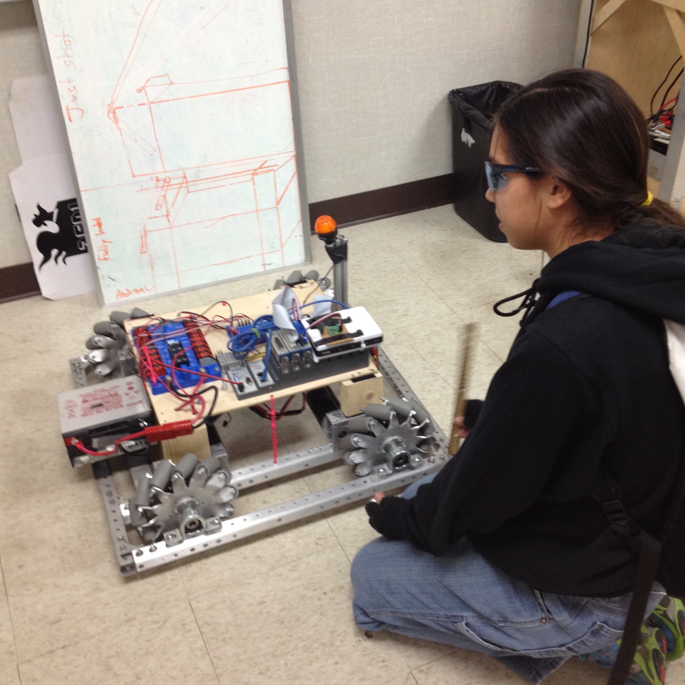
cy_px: 340
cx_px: 363
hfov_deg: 40.0
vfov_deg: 40.0
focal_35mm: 42
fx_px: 940
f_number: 2.4
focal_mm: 4.28
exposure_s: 1/20
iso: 100
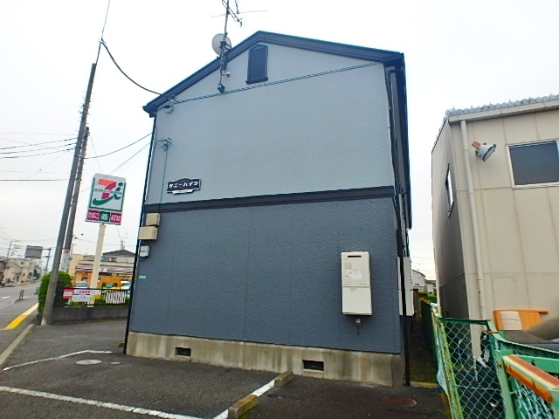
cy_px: 210
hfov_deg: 79.0
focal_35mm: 21
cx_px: 280
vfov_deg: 63.4
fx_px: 339
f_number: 3.5
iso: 125
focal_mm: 3.7
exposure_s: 1/160
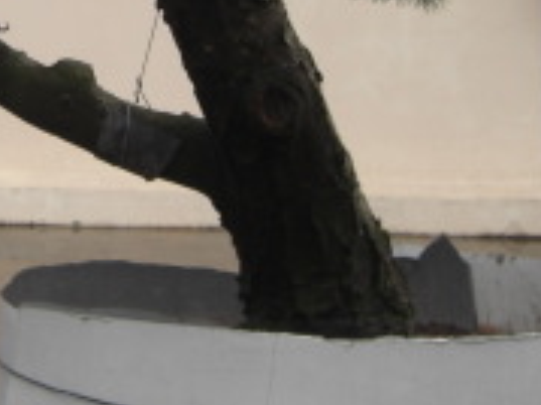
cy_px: -103
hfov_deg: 14.3
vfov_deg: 10.7
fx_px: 2124
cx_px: 21
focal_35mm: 136
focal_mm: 7.9
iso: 80
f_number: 4
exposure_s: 1/250
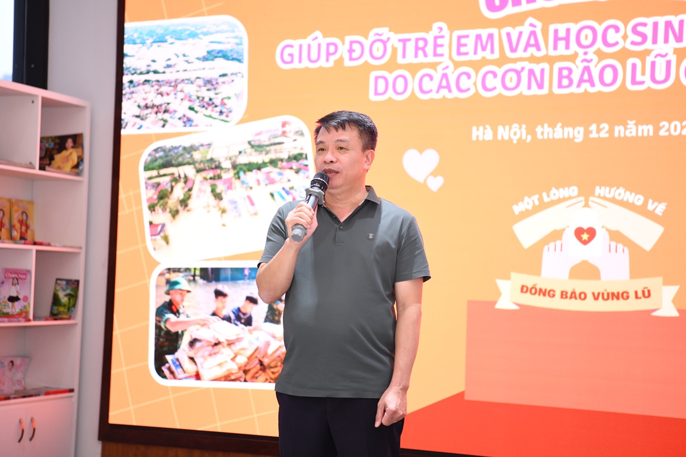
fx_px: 1334
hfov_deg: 28.8
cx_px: 343
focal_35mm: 70
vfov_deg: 19.5
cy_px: 228
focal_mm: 70
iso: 1250
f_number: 3.2
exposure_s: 1/125
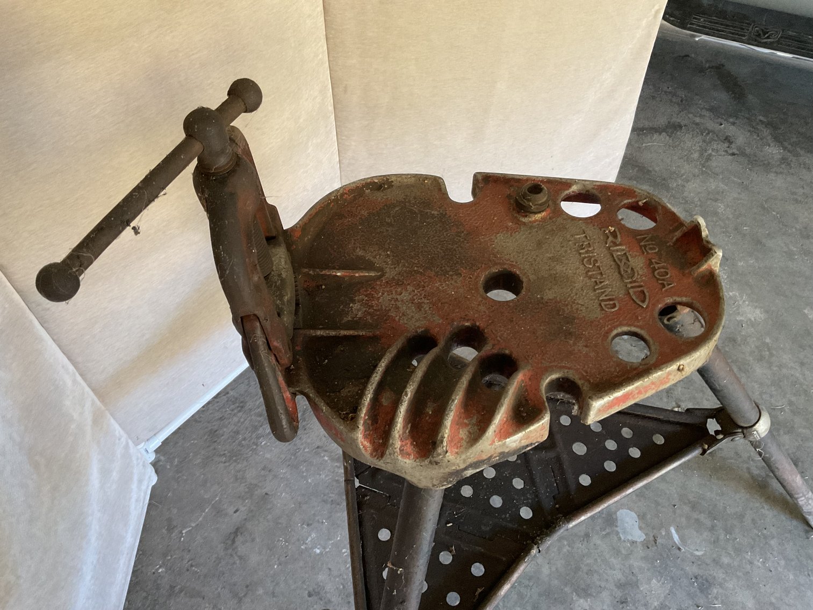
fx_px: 681
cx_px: 406
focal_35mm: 29
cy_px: 305
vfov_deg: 48.2
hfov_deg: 61.7
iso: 250
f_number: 1.8
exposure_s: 1/60
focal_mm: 3
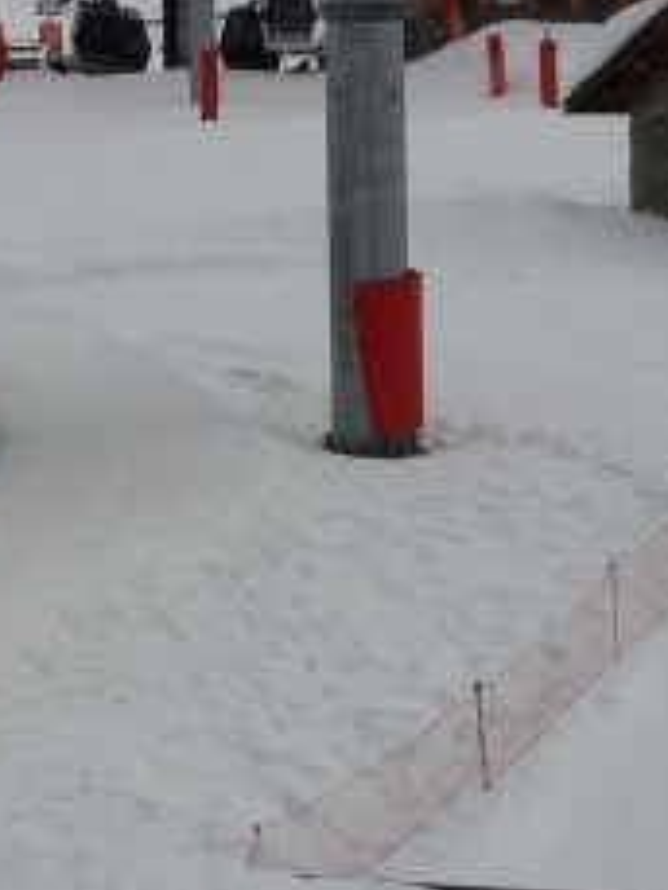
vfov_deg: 13.7
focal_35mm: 141
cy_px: -105
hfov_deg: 10.4
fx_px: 3625
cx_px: -19
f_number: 7.1
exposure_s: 1/800
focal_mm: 10.4
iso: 125
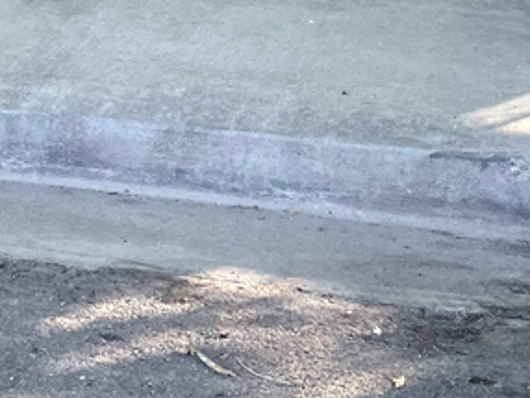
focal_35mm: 93
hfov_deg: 20.7
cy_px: -268
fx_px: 1425
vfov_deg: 14.4
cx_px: 57
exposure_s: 1/558
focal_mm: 4.2
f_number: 1.6
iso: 32
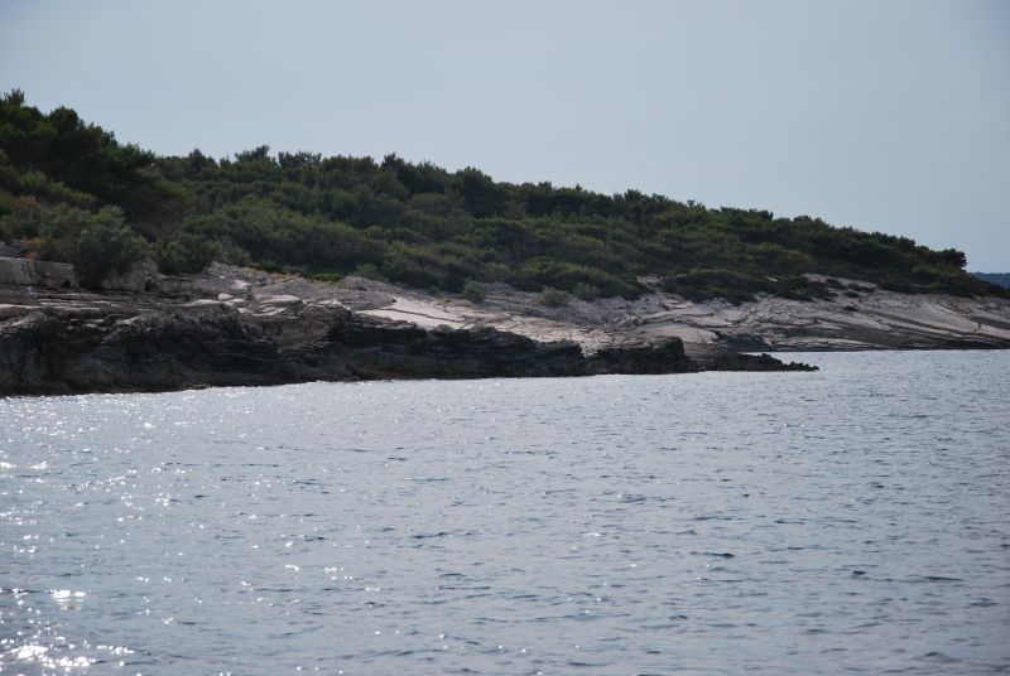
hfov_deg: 17.0
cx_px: 505
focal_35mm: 120
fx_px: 3372
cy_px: 338
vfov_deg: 11.5
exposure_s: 1/500
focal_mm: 80
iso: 100
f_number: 5.6
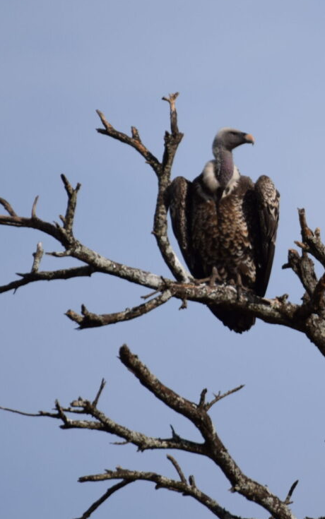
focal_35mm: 998
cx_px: 326
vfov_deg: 2.1
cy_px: 151
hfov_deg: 1.3
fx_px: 14130
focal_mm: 300
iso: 200
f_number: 5.6
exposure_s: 1/2000
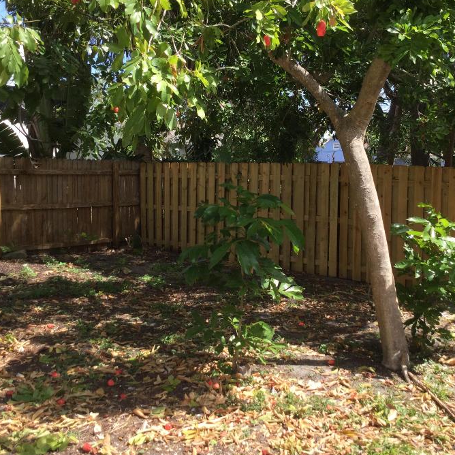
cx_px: 242
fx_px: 625
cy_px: 208
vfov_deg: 40.0
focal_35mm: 42
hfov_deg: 40.0
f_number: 2.4
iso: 25
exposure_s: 1/506
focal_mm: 3.3
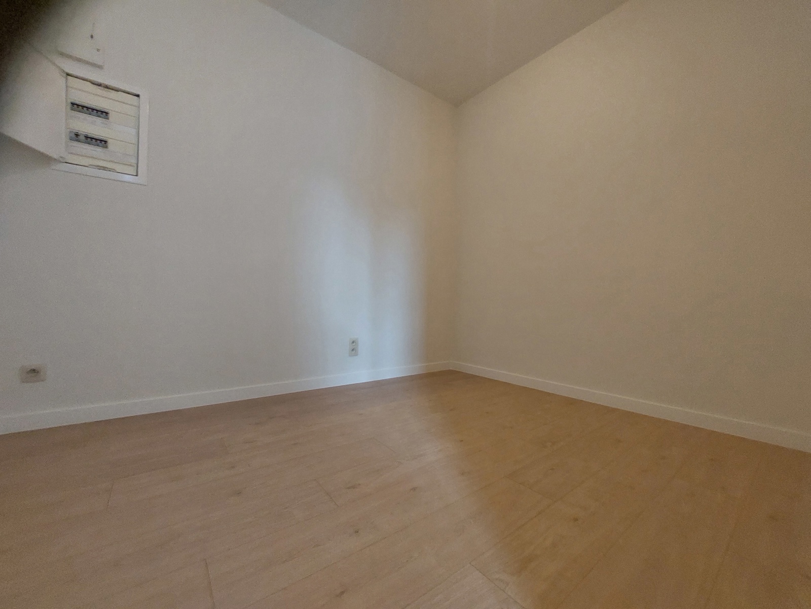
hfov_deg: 106.2
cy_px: 304
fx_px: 305
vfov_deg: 89.9
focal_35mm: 13
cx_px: 406
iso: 400
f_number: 2.2
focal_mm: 1.74
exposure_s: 1/25
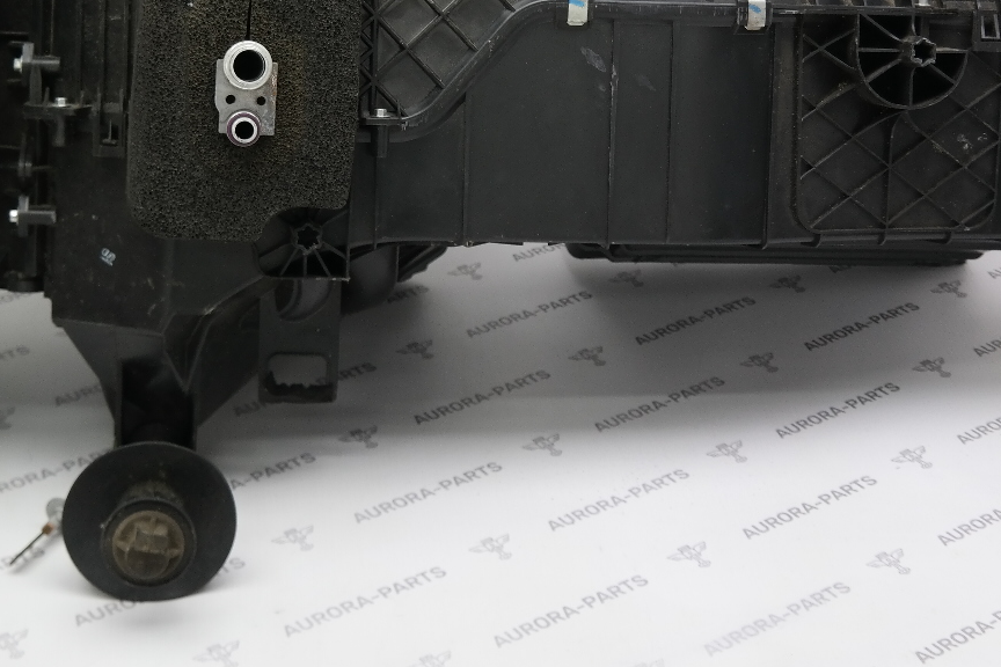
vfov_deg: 17.7
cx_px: 461
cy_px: 67
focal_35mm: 76
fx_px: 2113
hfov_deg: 26.6
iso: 200
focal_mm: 25
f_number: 4
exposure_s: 1/50
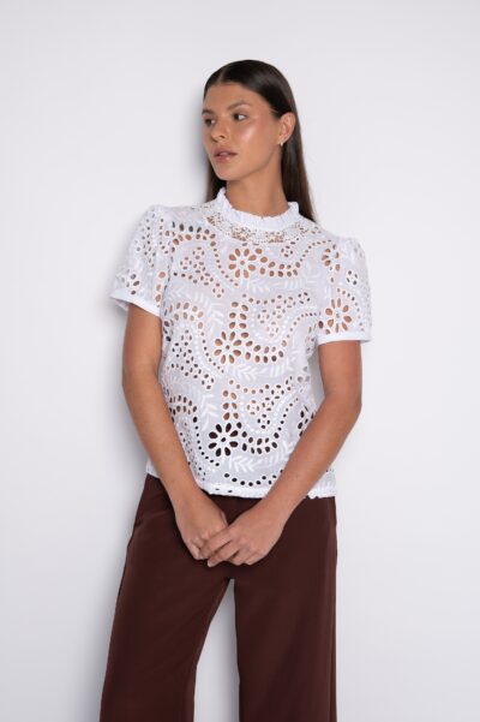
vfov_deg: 46.4
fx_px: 841
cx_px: 240
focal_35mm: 42
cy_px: 361
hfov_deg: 31.9
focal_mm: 42
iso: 200
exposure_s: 1/160
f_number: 5.6
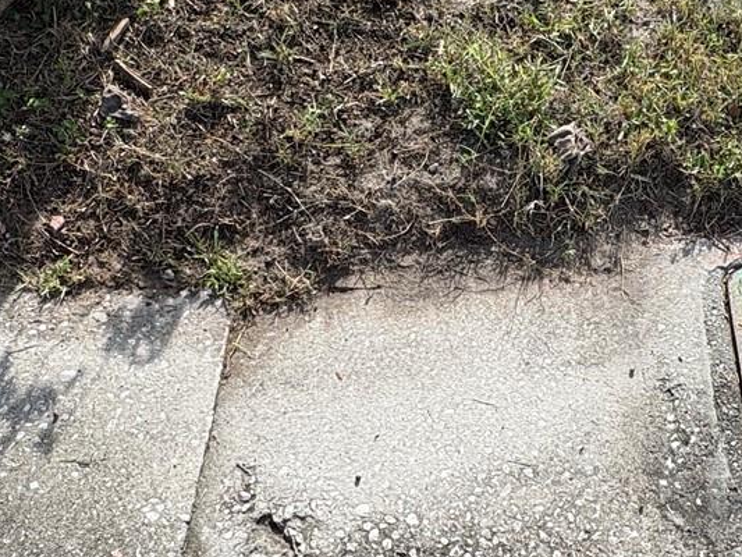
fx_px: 900
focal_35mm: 42
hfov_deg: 44.4
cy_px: 331
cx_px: 464
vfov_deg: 34.3
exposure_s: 1/1110
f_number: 2.2
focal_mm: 2.22
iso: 50
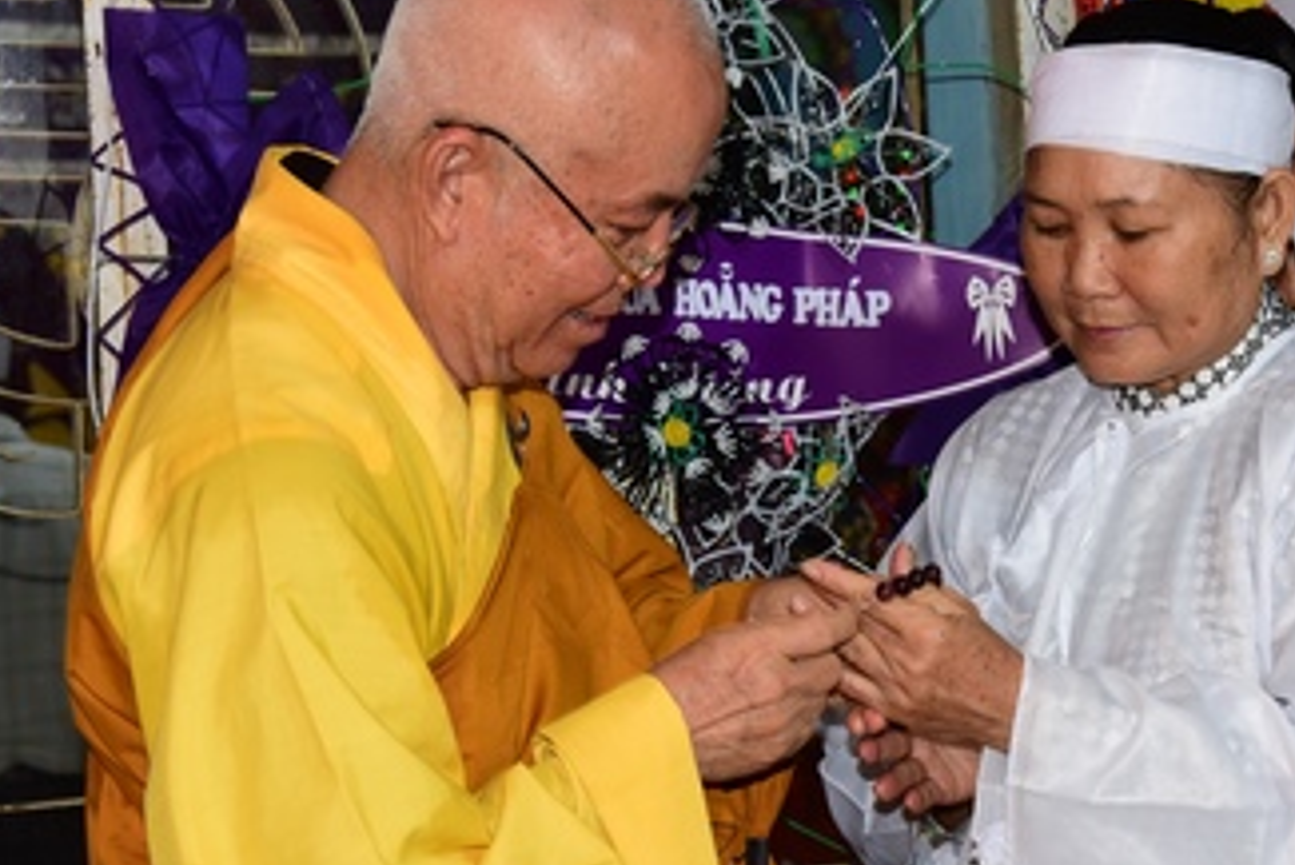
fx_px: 3311
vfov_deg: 14.9
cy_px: 427
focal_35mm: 92
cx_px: 988
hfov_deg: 21.9
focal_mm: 46
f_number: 5
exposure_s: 1/50
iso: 800
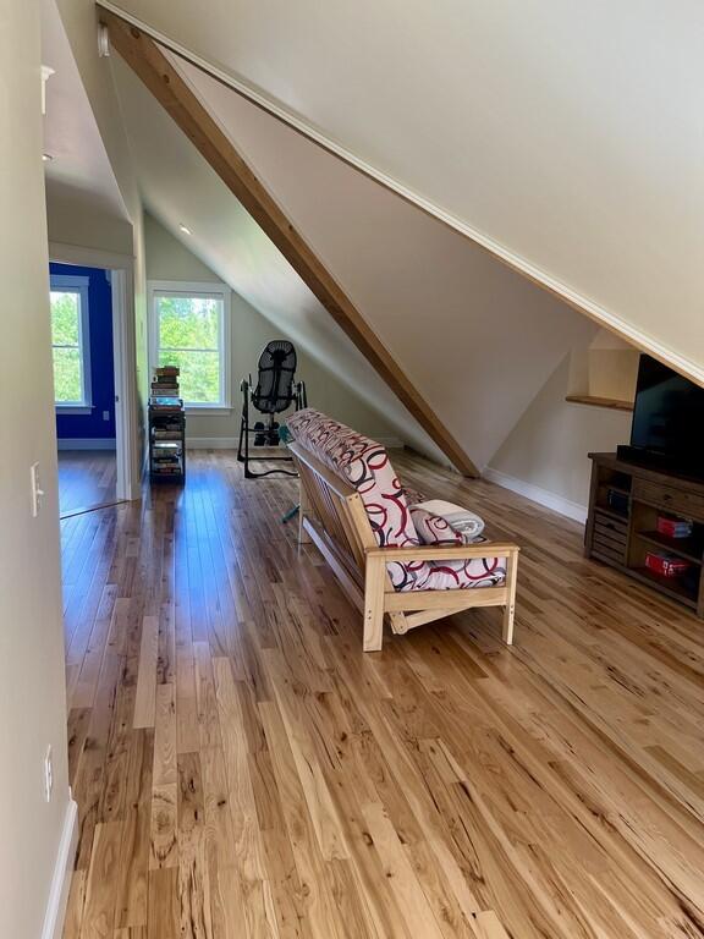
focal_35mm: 26
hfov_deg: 53.1
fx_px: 705
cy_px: 470
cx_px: 352
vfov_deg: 67.3
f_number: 1.6
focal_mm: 5.1
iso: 64
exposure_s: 1/120
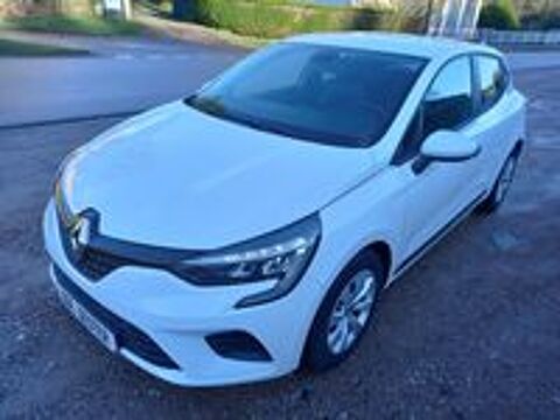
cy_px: 210
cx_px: 280
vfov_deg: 54.9
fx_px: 404
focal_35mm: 25
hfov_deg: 69.4
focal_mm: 4.6
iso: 25
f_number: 2
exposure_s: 1/124
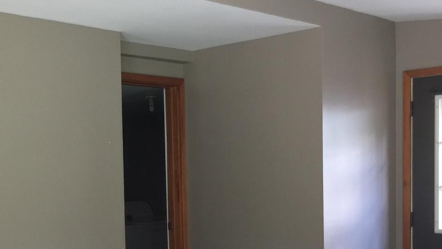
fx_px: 633
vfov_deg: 21.8
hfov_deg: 37.6
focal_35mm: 54
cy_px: 210
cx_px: 114
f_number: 2.2
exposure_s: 1/15
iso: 64
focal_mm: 4.15
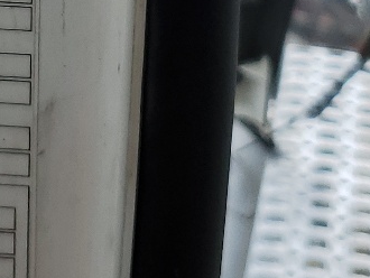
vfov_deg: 10.5
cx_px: 34
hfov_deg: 15.4
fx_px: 1348
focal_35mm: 126
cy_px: -328
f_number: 1.5
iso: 50
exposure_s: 1/1667
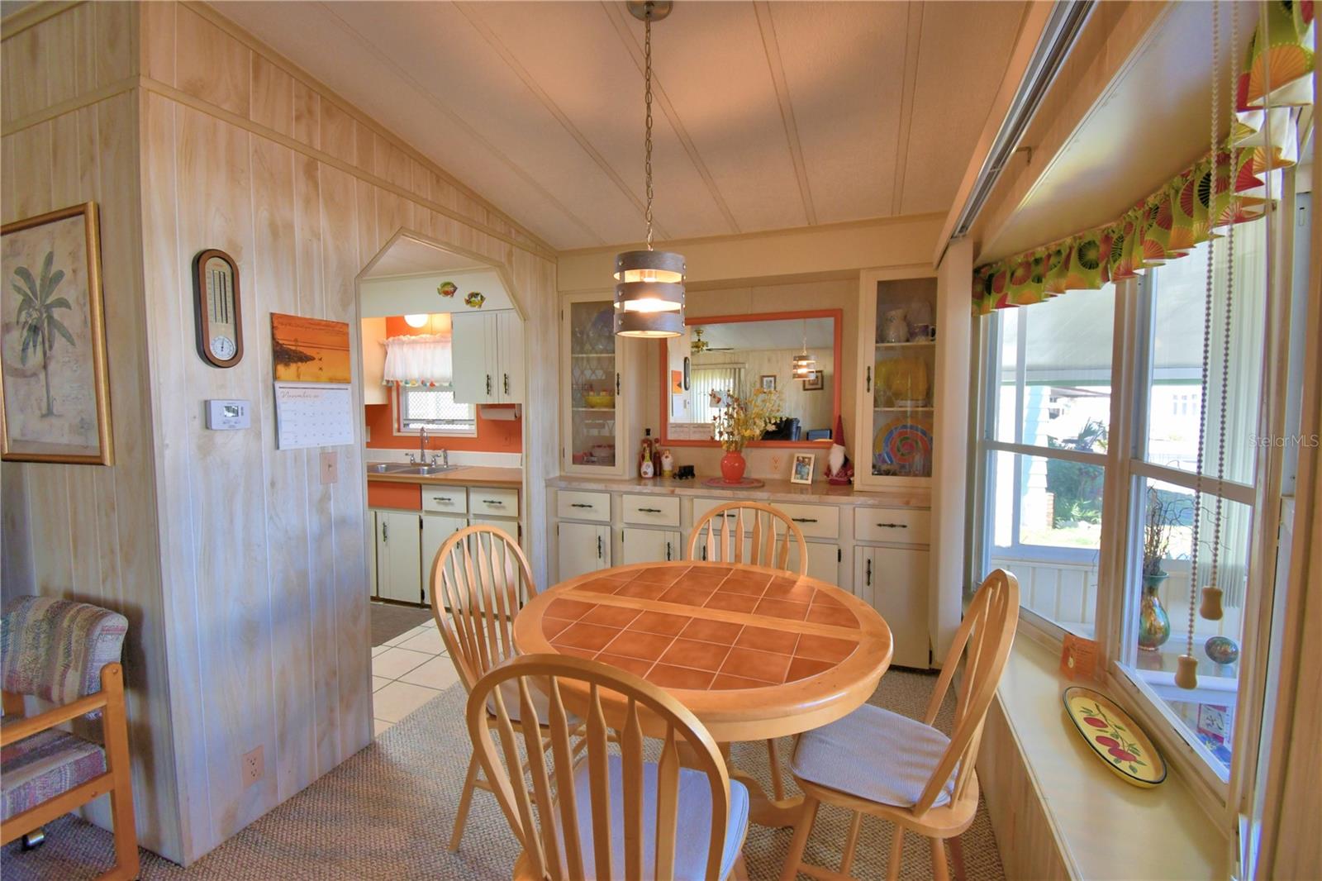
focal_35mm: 15
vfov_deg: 77.3
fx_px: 551
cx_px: 661
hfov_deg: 100.4
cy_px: 440
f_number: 4.5
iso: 400
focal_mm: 10
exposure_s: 1/100
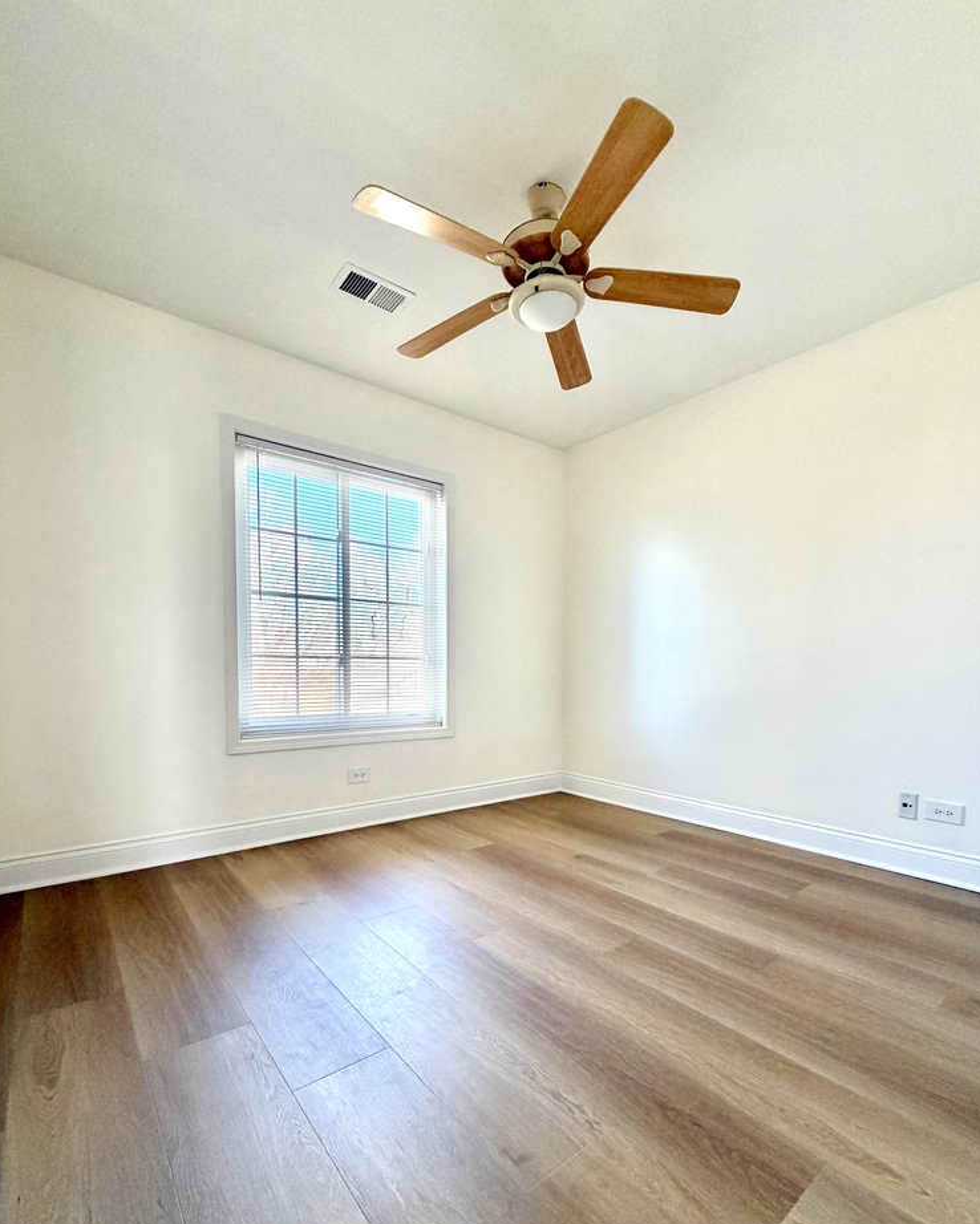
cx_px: 526
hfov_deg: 80.3
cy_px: 706
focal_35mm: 16
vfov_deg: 92.4
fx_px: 580
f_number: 2.2
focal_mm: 2.22
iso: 200
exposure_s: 1/120
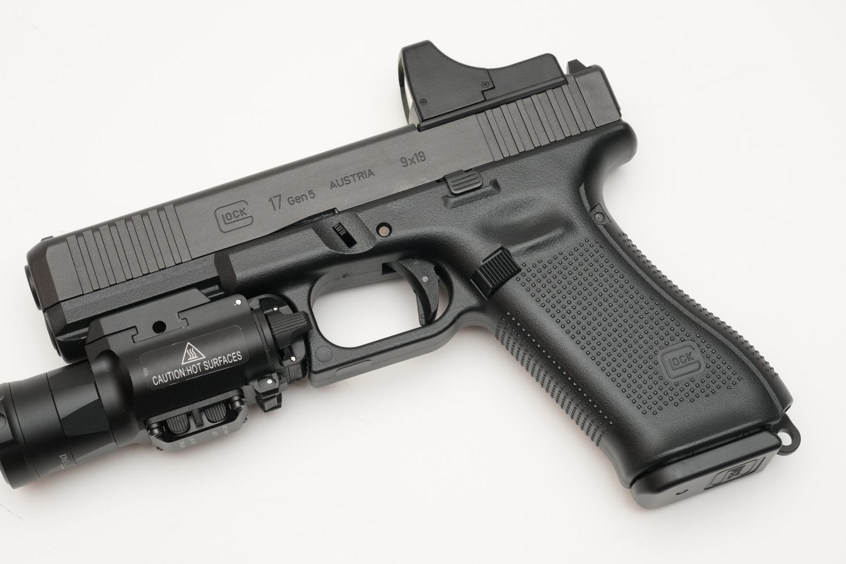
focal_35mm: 81
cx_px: 388
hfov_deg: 25.0
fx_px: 1904
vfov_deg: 16.9
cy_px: 273
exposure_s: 1/60
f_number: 22
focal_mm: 74
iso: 1600
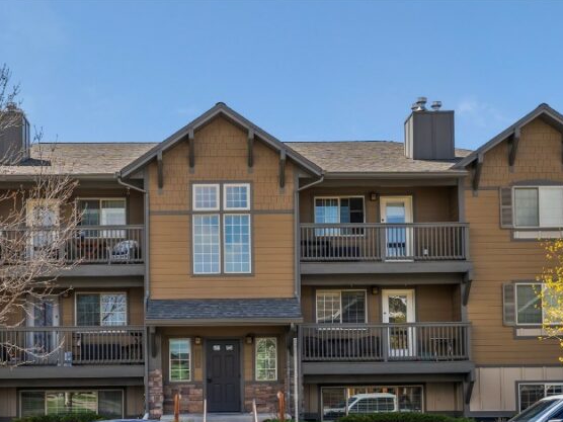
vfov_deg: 23.3
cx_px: 227
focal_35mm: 62
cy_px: 342
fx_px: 1008
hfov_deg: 31.1
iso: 100
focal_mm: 35
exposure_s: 1/125
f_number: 8
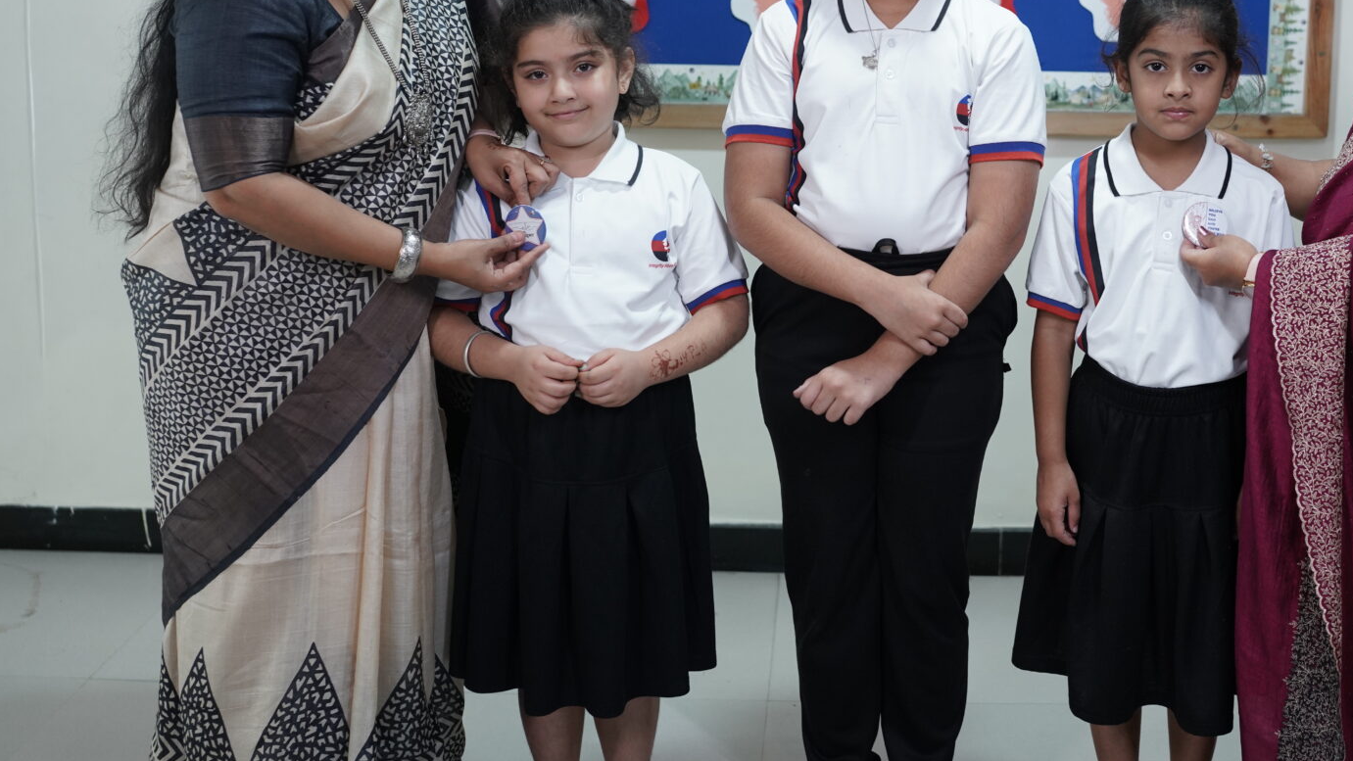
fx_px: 1830
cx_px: 858
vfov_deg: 23.1
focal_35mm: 51
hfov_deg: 40.3
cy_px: 144
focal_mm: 35
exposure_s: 1/200
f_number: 2.5
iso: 1000
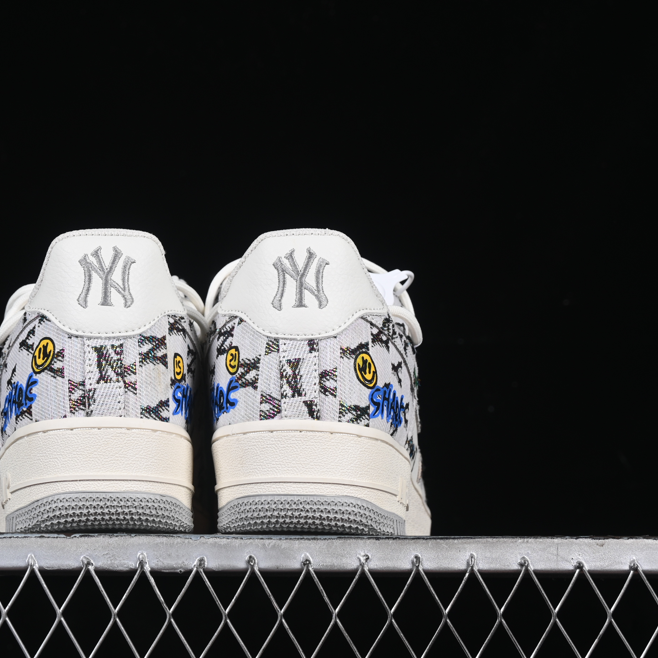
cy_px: 330
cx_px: 209
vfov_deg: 18.1
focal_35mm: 96
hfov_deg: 18.0
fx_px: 2065
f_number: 8
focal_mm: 50
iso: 160
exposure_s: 1/80
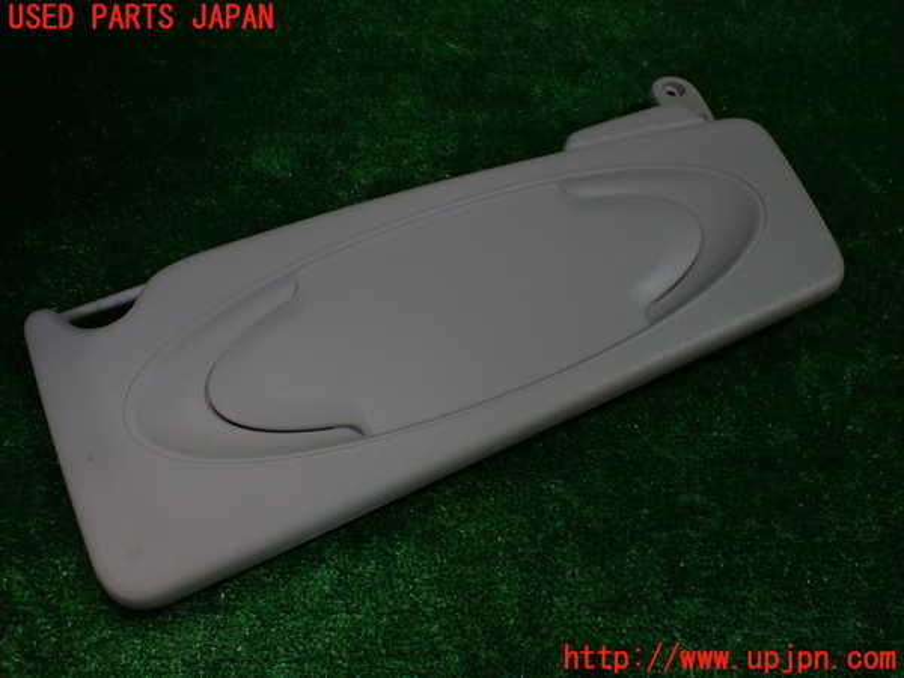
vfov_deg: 46.8
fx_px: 783
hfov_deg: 60.0
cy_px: 339
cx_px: 452
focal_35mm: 30
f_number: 2.3
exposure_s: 1/125
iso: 125
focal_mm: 5.4
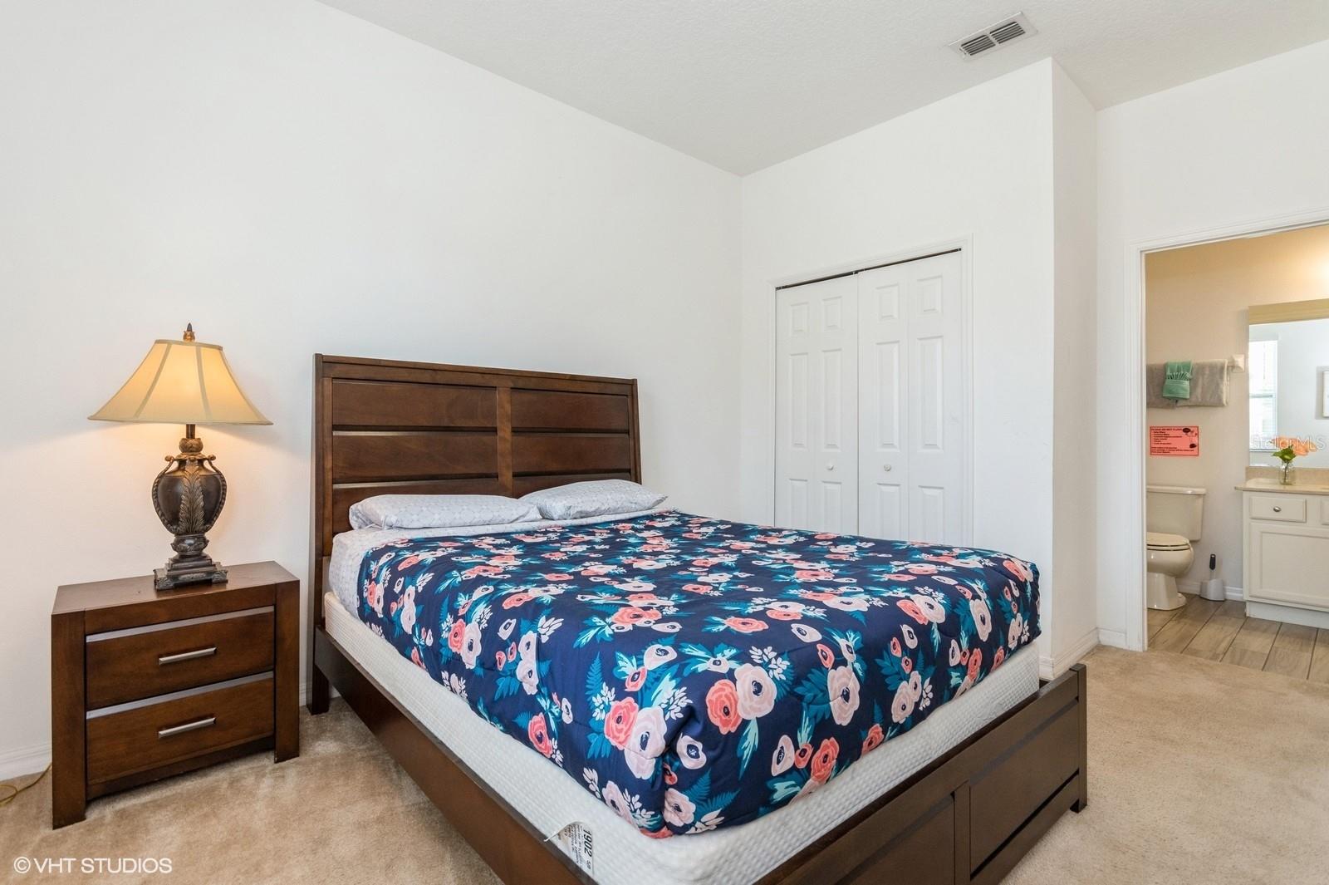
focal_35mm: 17
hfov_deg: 93.3
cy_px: 442
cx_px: 664
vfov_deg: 70.4
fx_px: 627
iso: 400
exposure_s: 1/20
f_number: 9
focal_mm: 11.5
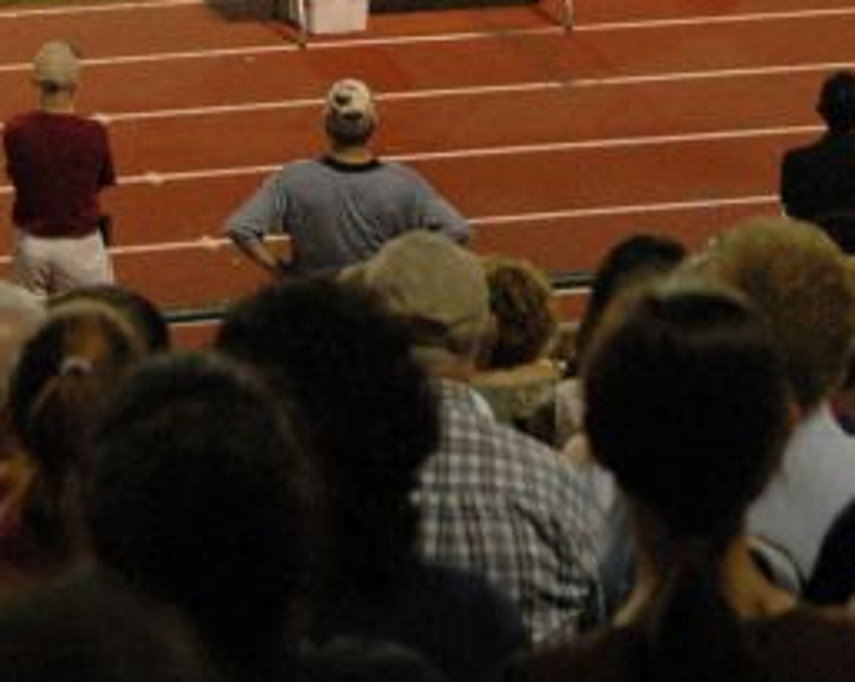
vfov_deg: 8.6
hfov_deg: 11.1
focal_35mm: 174
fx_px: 4395
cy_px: -409
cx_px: 256
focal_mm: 31
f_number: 2.8
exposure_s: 1/60
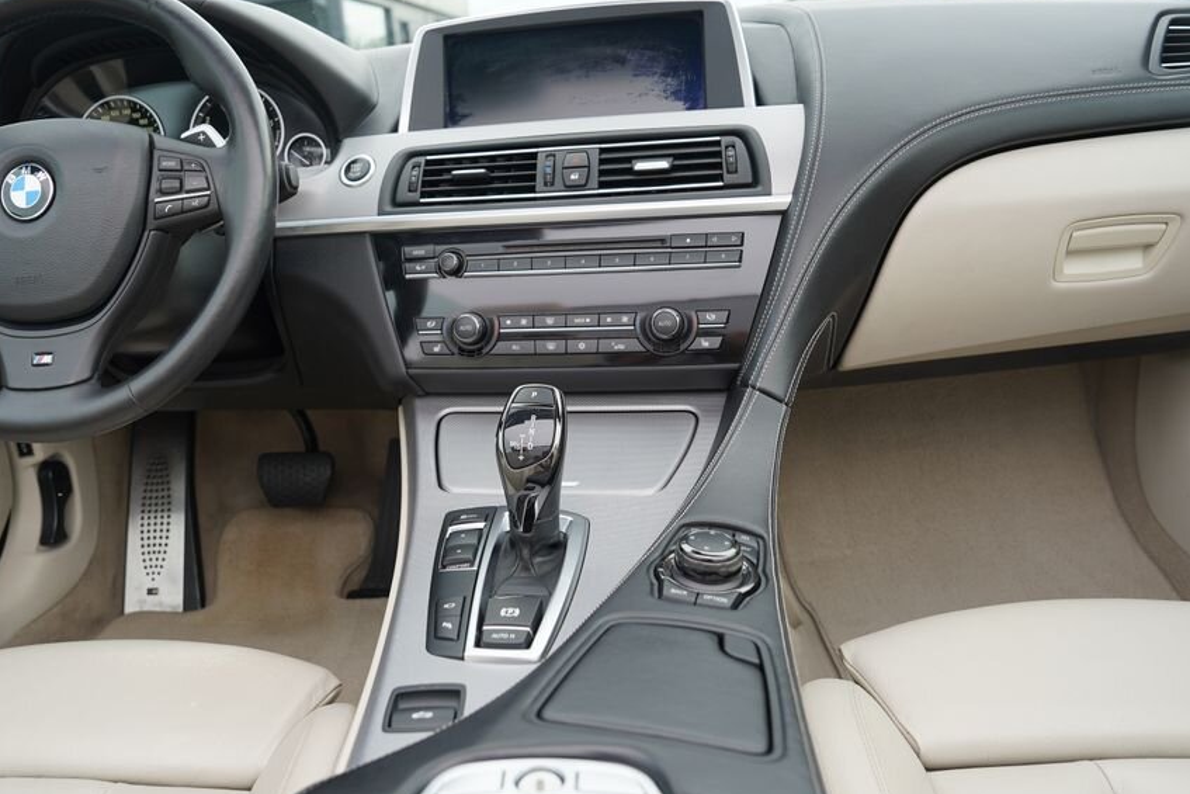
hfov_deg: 63.1
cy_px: 348
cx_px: 483
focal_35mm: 29
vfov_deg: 44.9
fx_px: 959
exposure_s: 1/80
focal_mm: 24
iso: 100
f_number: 4.5
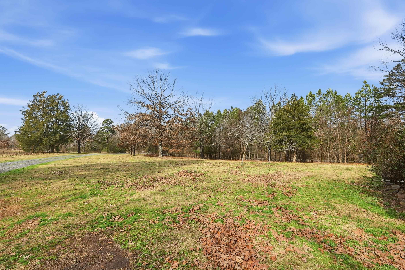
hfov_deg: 93.2
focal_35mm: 17
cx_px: 208
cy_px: 142
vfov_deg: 70.4
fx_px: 191
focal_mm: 16
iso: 250
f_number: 9
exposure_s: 1/1250
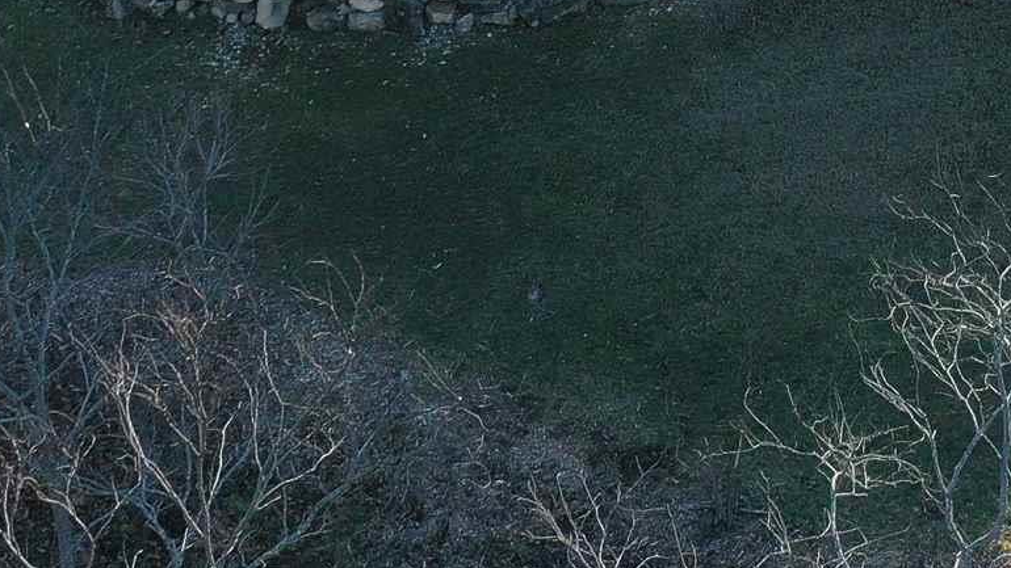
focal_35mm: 117
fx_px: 3136
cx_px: 826
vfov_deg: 9.6
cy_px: -624
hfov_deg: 18.1
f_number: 3.2
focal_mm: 10.26
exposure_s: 1/40
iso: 100
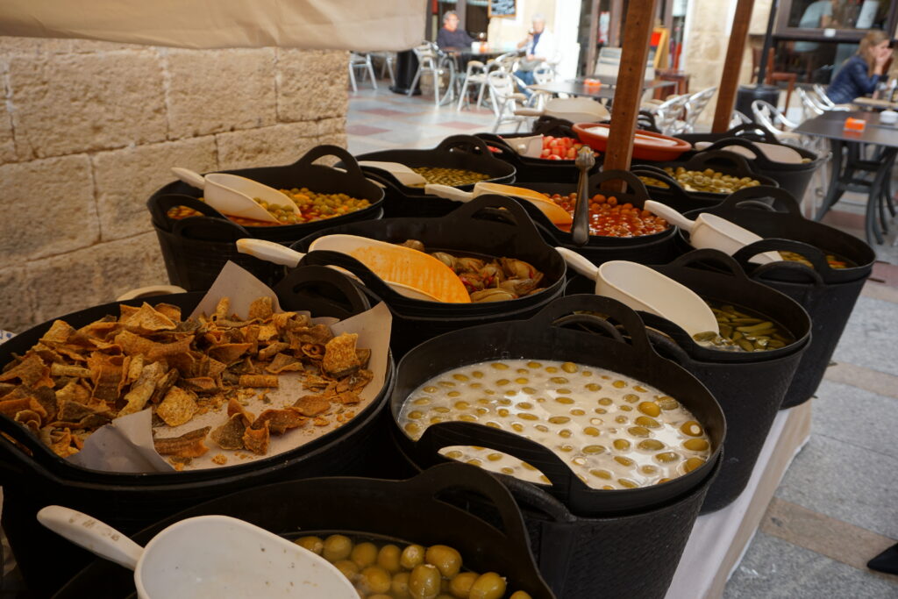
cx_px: 449
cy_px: 300
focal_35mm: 30
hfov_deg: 61.9
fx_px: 748
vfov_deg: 43.6
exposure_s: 1/80
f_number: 5
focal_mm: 20
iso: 100
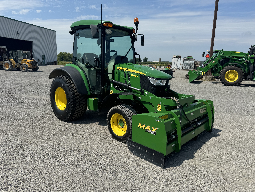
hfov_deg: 71.6
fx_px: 177
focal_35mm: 24
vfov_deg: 56.8
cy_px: 96
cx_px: 128
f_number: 1.78
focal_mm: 6.76
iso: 80
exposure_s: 1/5814
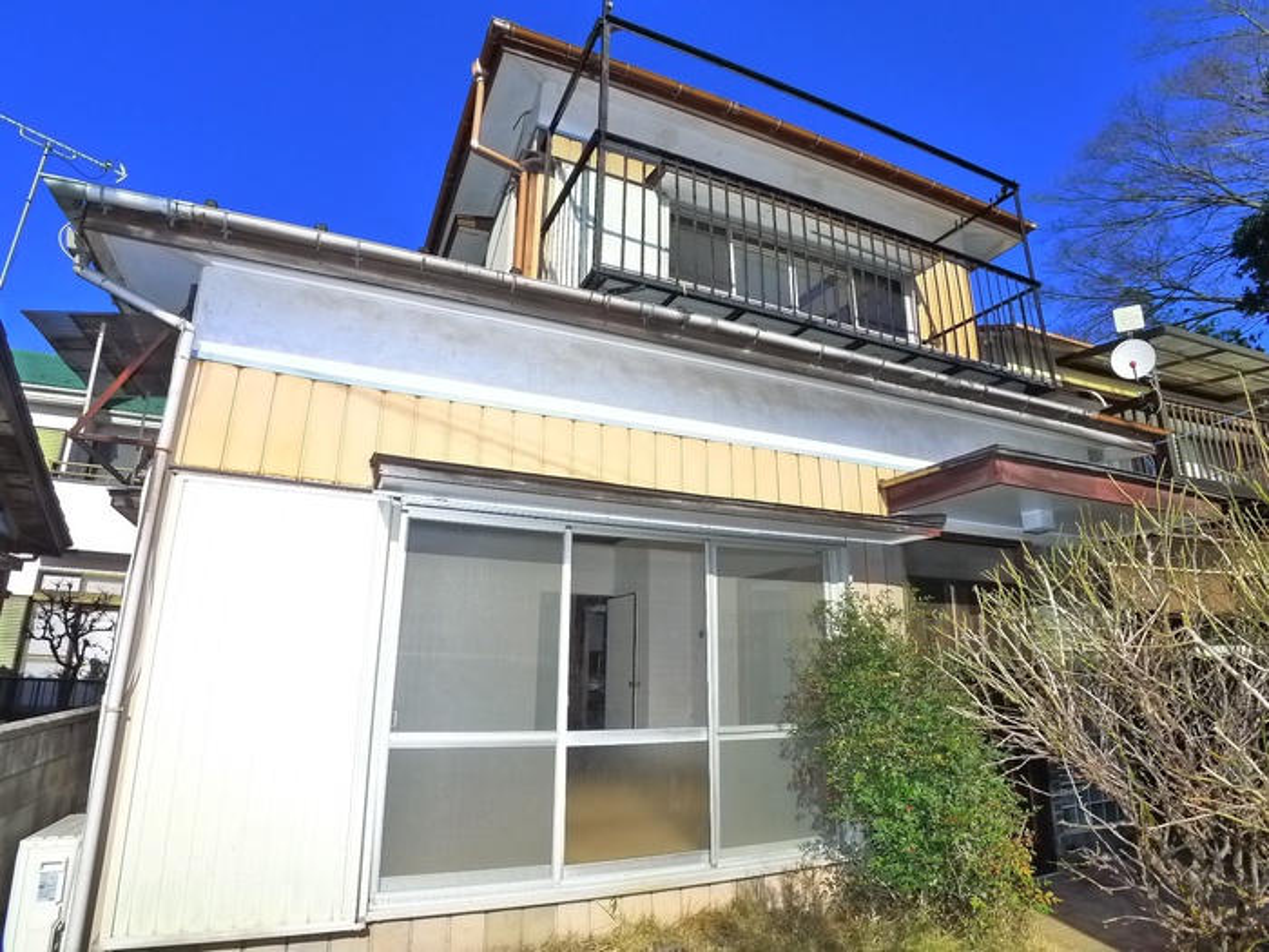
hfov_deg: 71.6
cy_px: 476
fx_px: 880
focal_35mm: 24
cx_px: 634
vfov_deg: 56.8
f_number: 4
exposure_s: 1/800
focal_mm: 5.1
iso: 400
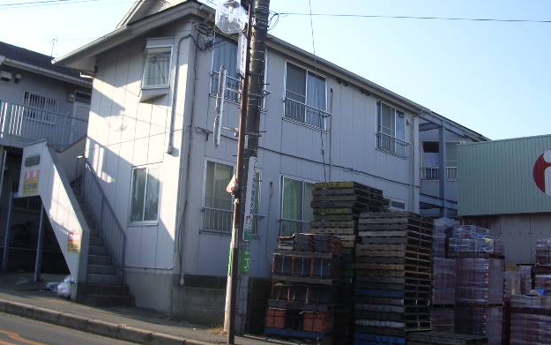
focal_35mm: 38
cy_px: 156
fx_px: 571
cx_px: 277
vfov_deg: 33.6
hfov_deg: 51.5
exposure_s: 1/200
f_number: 4.3
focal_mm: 5.8
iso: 50
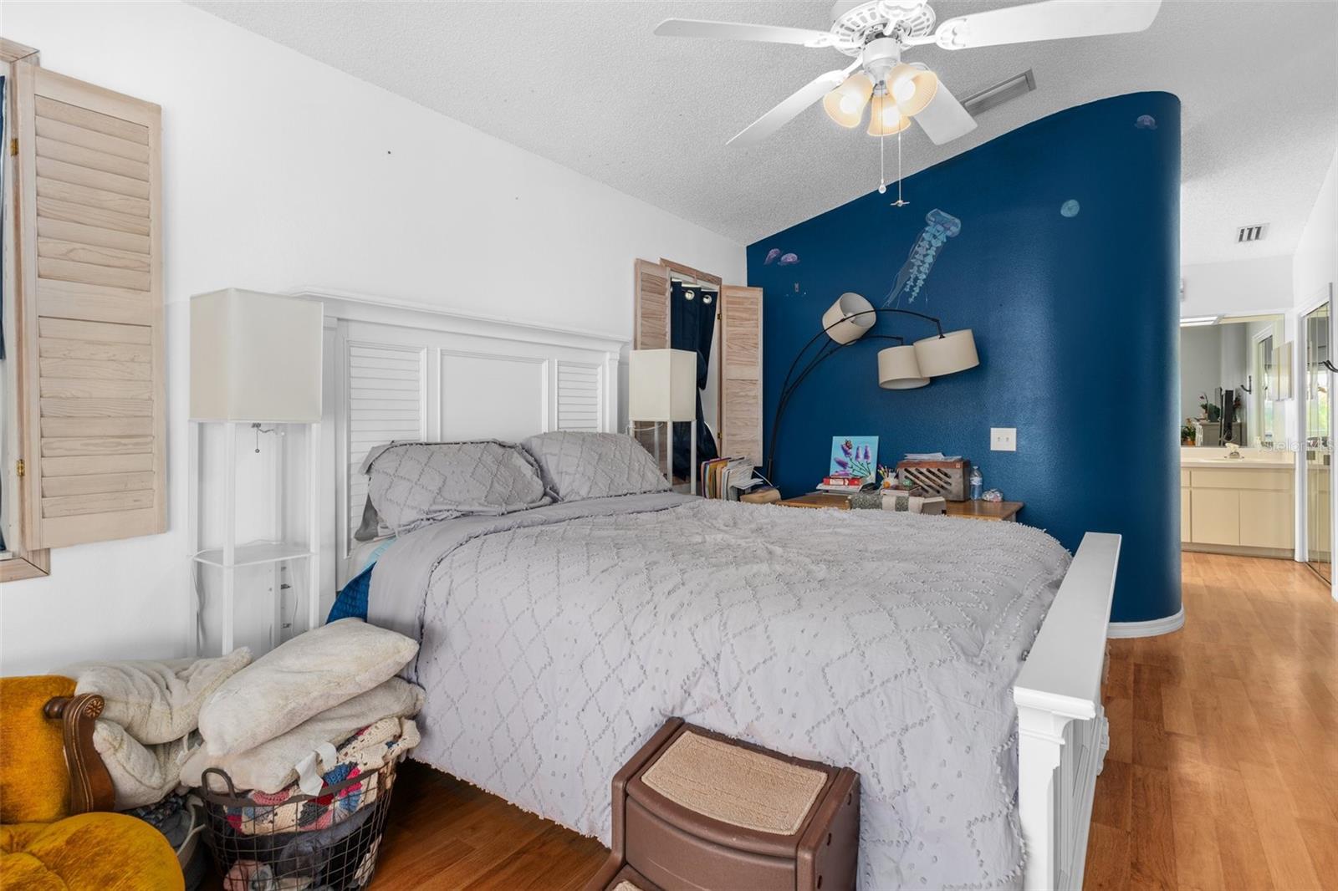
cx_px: 669
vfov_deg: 67.4
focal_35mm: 18
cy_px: 446
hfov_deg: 90.0
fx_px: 669
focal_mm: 12
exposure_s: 1/3
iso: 320
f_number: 8
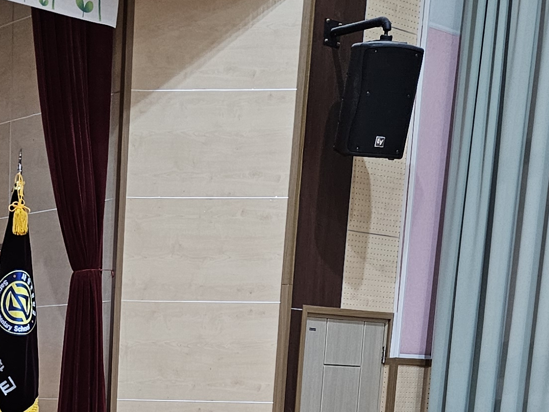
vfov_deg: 15.5
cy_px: 717
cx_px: 33
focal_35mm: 83
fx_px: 1316
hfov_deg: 22.8
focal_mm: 5.4
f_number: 1.8
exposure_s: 1/120
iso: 160
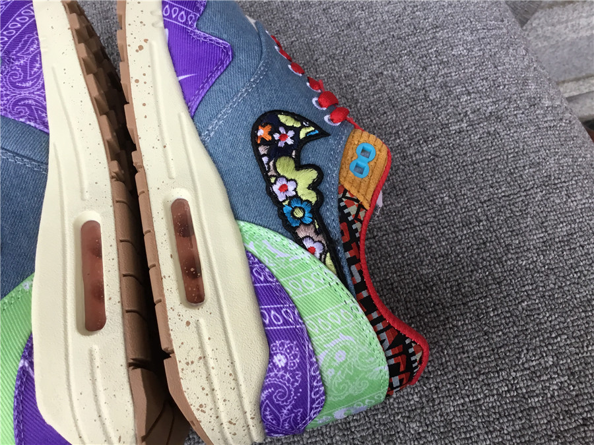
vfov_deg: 45.4
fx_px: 532
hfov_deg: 58.4
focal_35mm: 31
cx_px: 297
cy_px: 222
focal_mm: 3.3
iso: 40
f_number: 2.4
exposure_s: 1/33
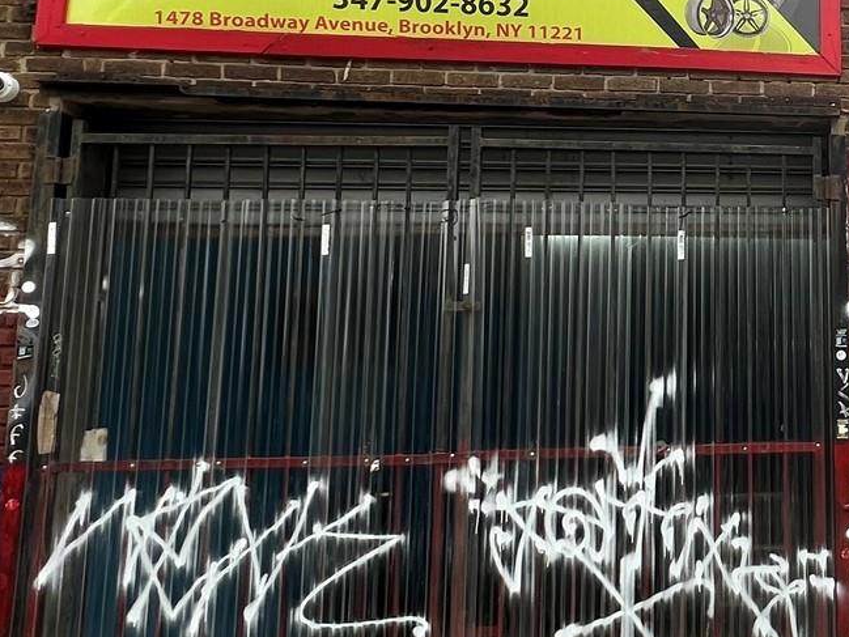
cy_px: 314
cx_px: 981
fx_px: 1006
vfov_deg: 35.1
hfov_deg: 36.8
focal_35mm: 41
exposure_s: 1/130
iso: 32
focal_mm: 1.57
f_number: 1.8
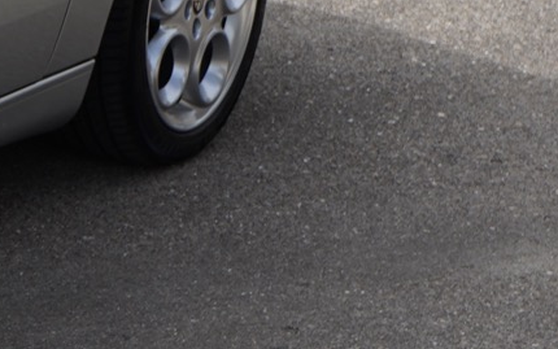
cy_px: 123
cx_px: -600
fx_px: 4639
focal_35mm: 305
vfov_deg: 4.3
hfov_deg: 6.6
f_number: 8
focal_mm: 67
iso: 100
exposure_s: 1/320
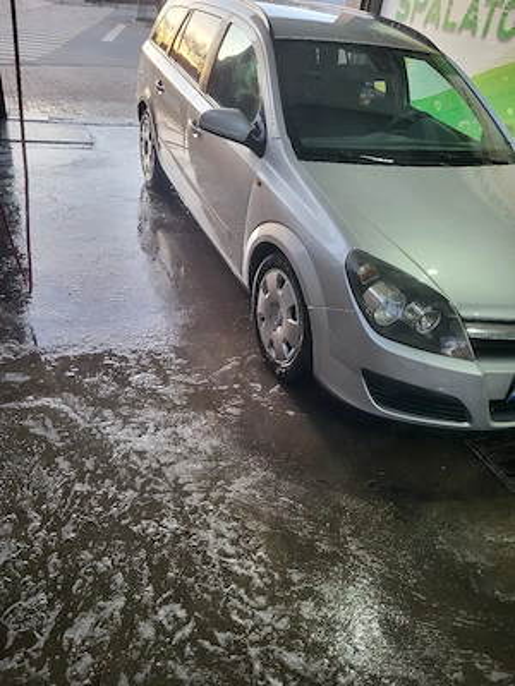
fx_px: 516
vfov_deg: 67.3
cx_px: 258
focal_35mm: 26
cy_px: 343
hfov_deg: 53.1
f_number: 1.8
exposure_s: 1/101
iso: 200
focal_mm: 5.4
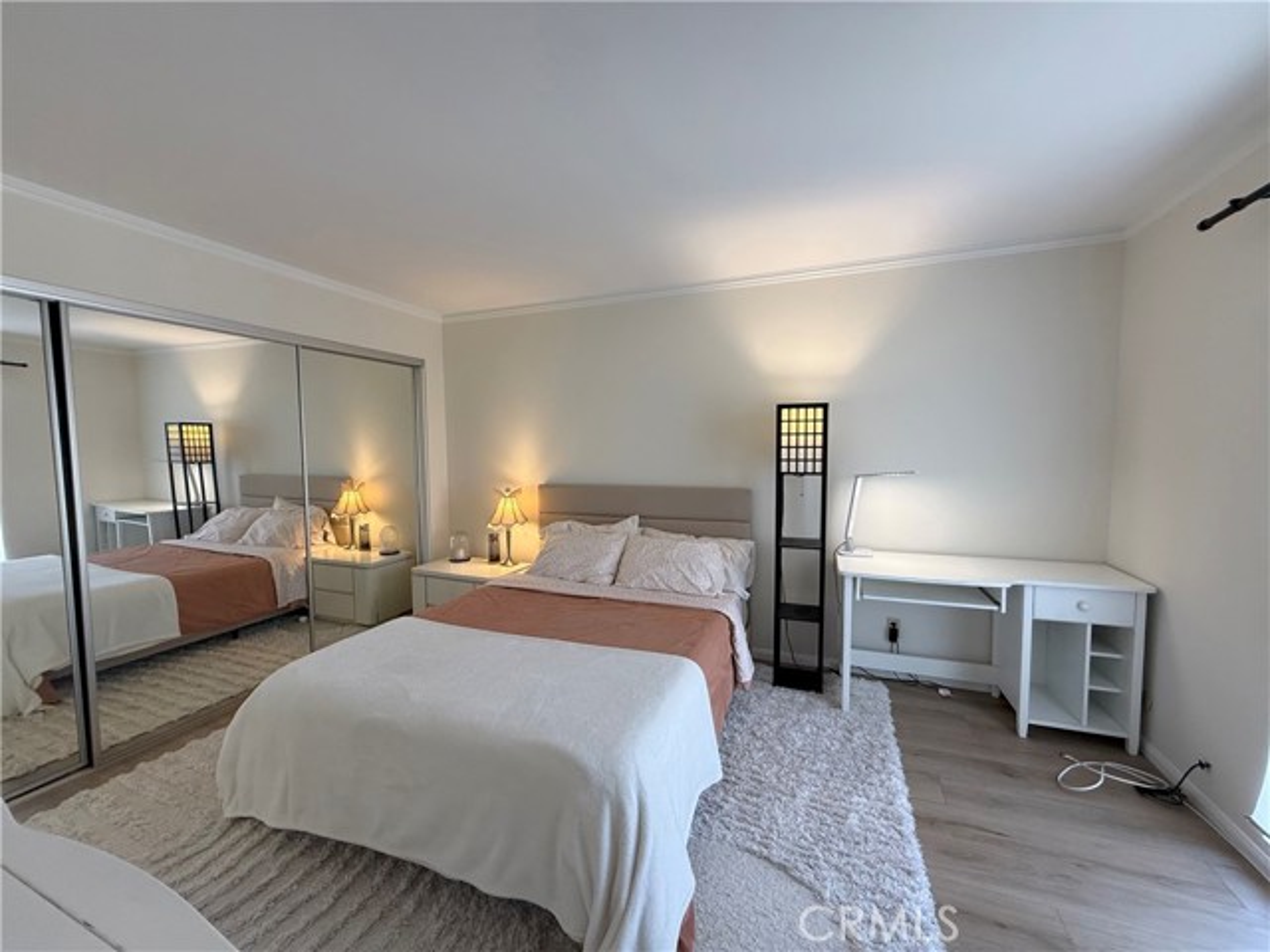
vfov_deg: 85.7
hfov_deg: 102.1
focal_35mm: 14
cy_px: 476
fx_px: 514
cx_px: 635
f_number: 2.2
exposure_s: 1/120
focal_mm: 2.22
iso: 200
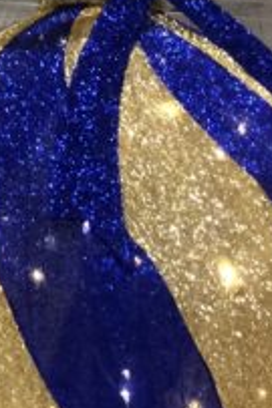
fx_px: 1725
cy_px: -384
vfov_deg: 12.1
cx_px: -478
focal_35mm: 152
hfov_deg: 8.0
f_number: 2.2
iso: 100
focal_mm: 4.15
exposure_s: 1/30
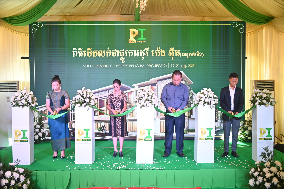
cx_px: 142
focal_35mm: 42
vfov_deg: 31.8
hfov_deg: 46.4
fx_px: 331
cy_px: 94
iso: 800
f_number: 4
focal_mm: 42
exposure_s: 1/160
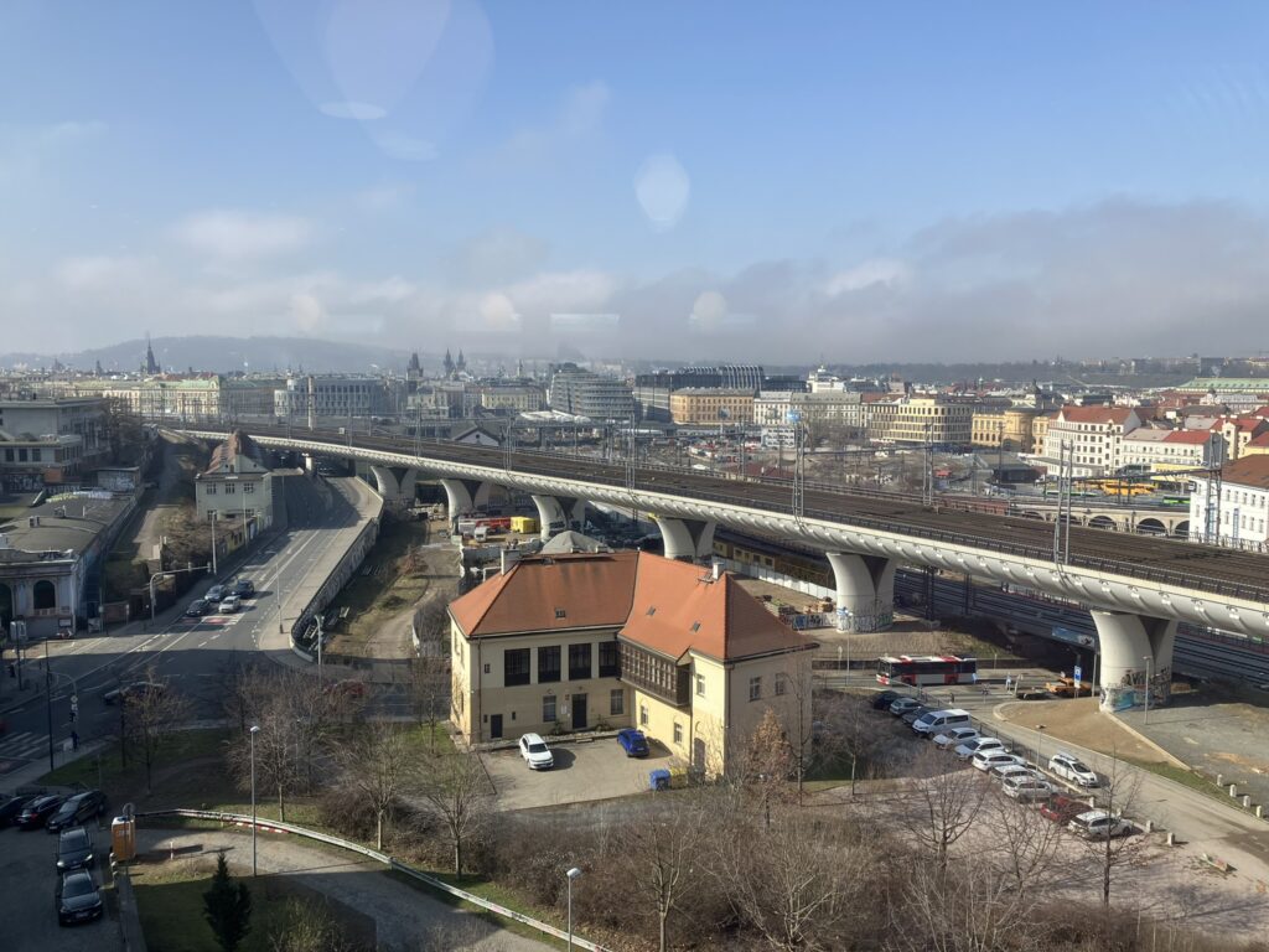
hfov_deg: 63.4
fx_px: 1026
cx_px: 634
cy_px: 476
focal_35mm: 28
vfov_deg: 49.7
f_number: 1.8
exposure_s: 1/1350
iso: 32
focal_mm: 3.99
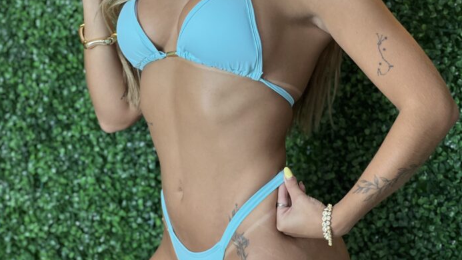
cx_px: 231
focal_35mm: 113
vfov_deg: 10.7
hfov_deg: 18.9
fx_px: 1384
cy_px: 42
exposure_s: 1/60
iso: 125
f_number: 2.8
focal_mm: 9
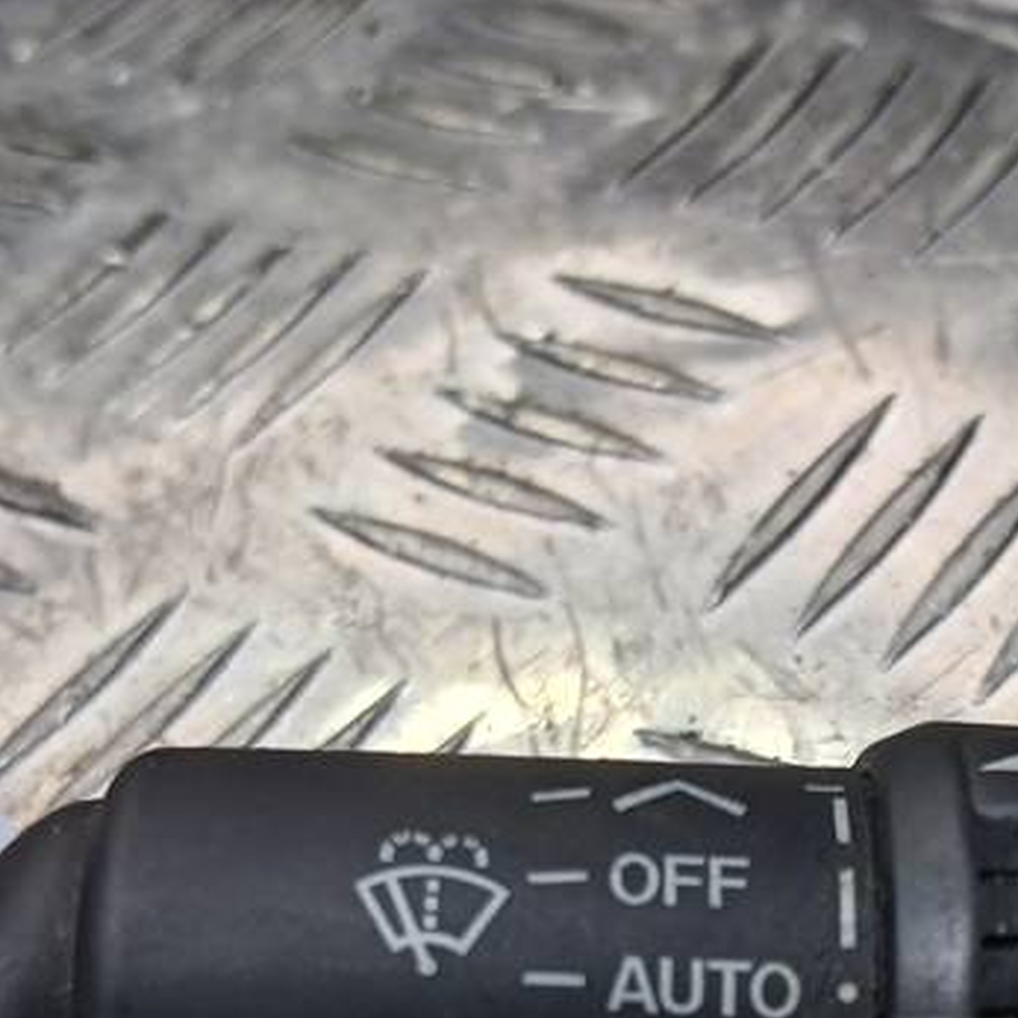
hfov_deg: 25.0
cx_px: 797
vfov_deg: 24.1
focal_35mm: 68
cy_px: 1050
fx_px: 2262
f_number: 1.8
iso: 32
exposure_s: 1/100
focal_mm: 3.98
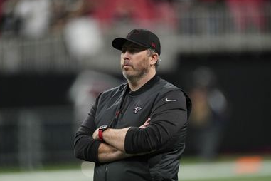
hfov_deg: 3.3
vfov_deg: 2.2
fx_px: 4742
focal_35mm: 630
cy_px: 90
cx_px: 133
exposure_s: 1/1600
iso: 5000
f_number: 4
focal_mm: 600
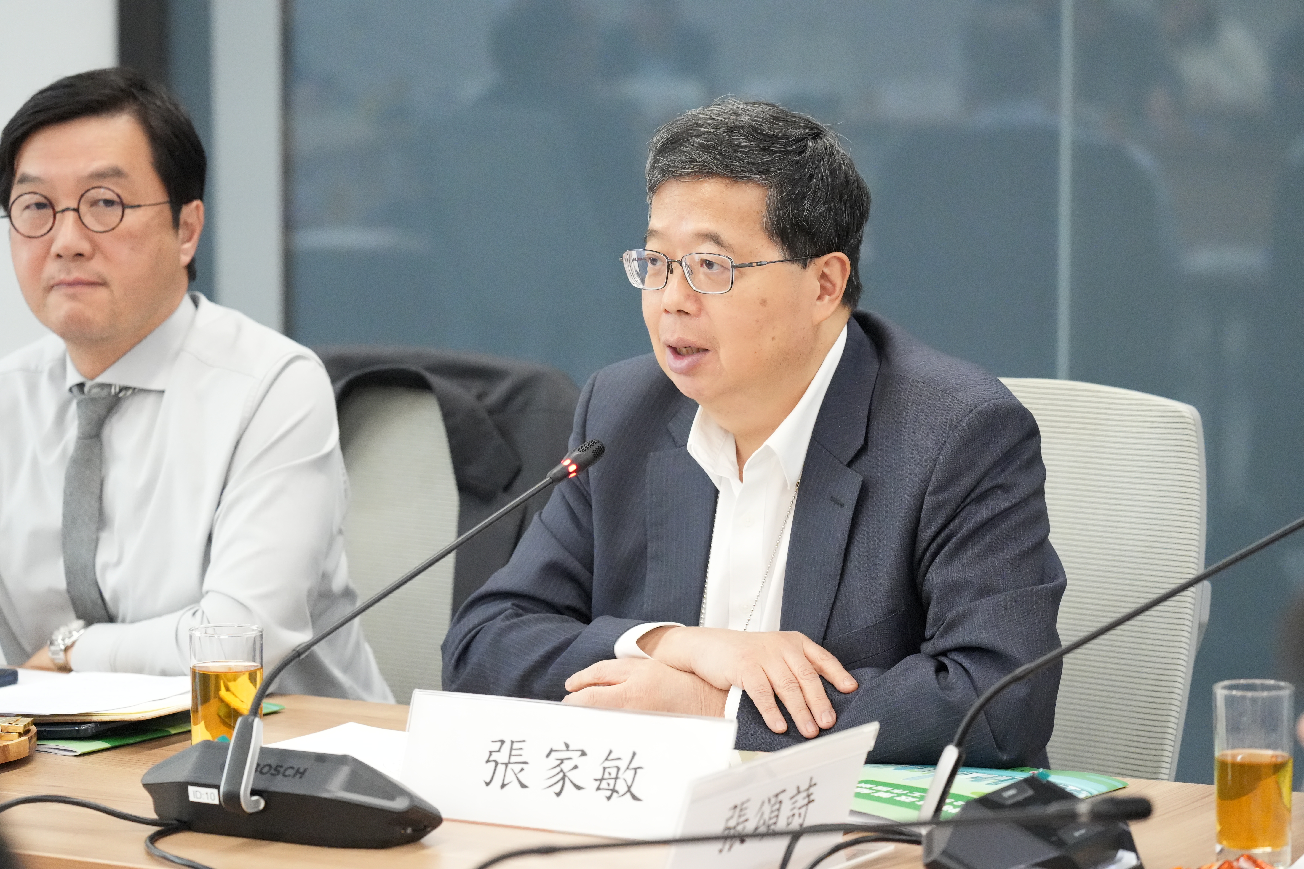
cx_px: 652
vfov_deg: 10.2
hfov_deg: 15.2
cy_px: 434
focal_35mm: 135
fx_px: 4890
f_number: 4
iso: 10000
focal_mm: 135
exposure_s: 1/160
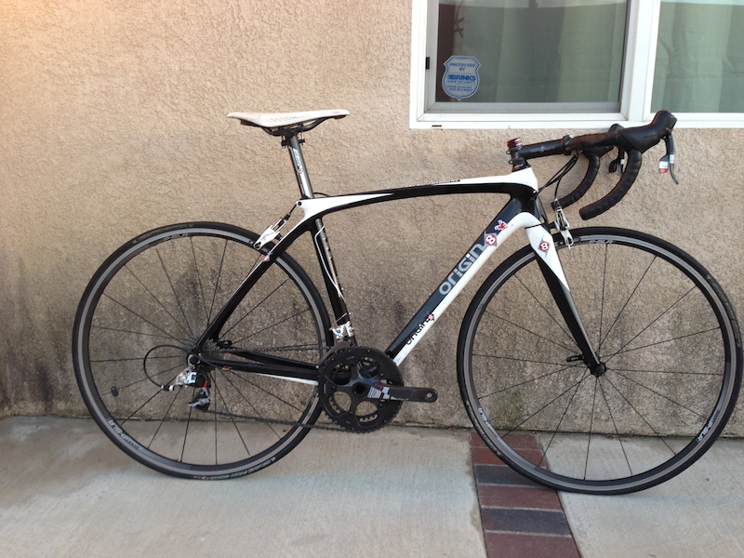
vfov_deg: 42.9
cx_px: 372
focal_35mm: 33
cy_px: 279
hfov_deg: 55.4
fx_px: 709
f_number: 2.4
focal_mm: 4.12
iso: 50
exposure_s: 1/60
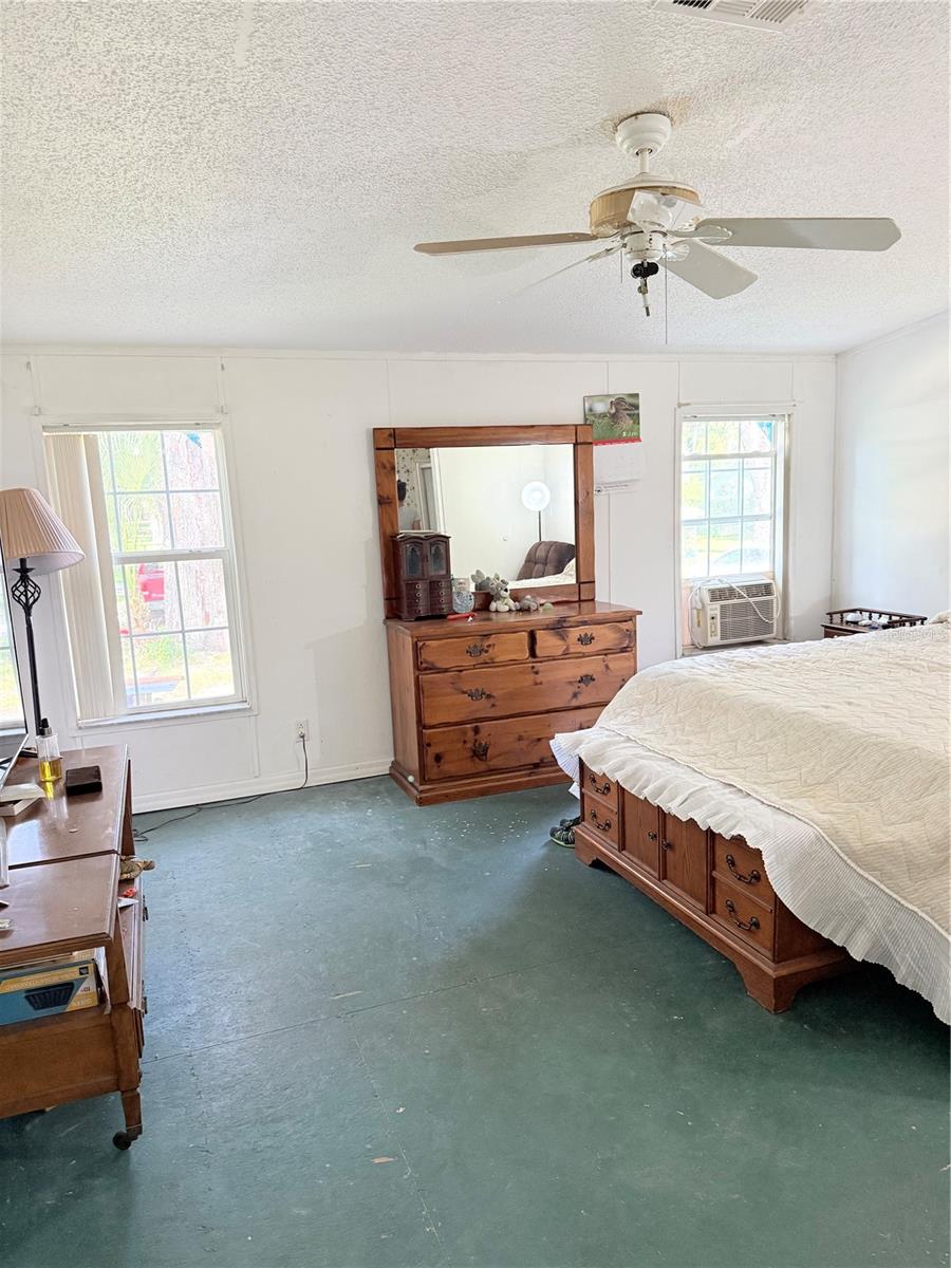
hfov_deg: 56.8
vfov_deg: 71.6
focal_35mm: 24
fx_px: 879
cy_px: 634
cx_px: 476
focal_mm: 6.76
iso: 400
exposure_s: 1/120
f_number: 1.78
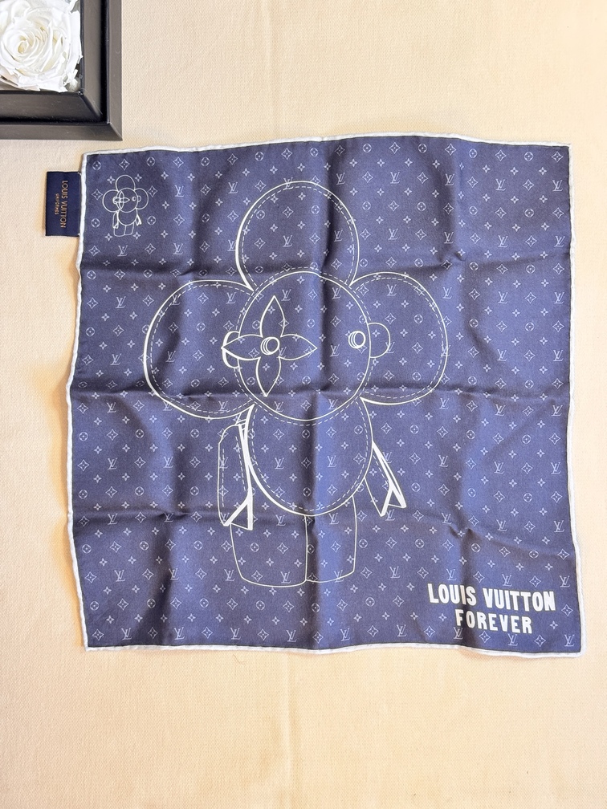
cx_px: 304
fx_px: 1122
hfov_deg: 30.3
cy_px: 404
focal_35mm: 48
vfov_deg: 39.7
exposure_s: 1/33
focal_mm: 6.76
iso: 250
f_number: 1.78
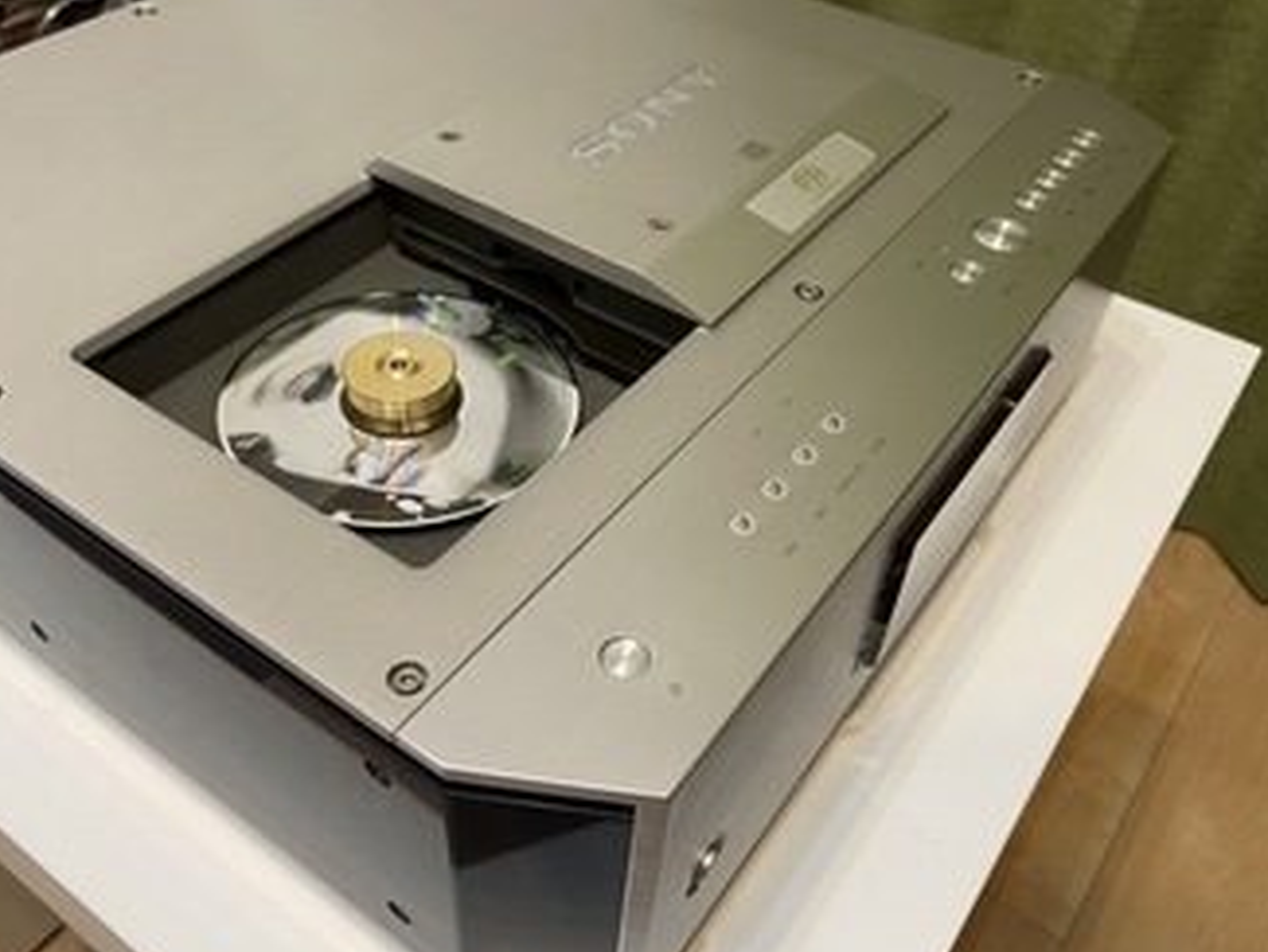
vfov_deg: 44.2
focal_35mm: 32
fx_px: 1173
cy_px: 456
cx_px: 574
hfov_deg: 56.7
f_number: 1.6
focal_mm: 5.1
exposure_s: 1/50
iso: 125
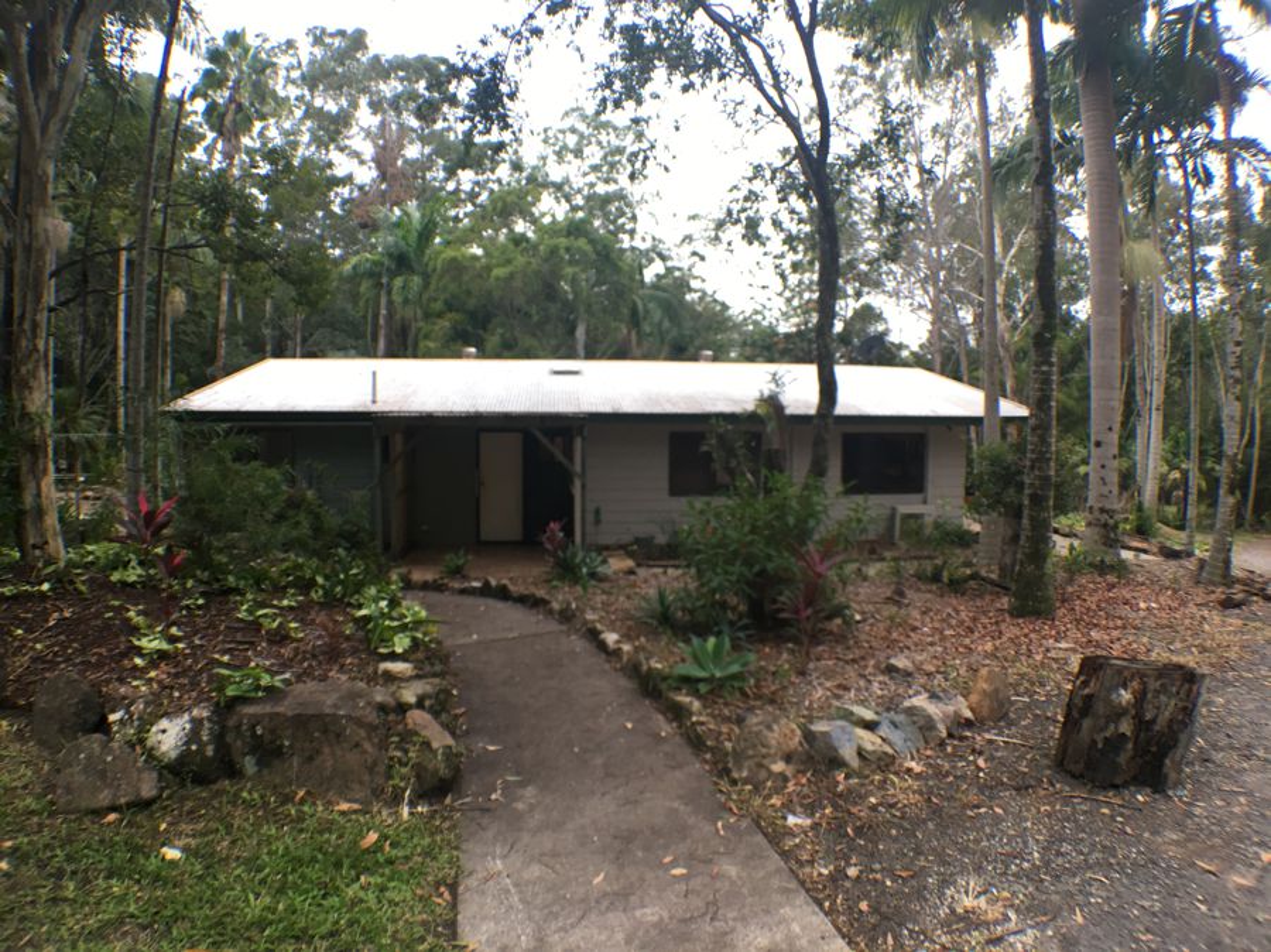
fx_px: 1064
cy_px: 476
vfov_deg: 48.2
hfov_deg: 61.7
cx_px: 636
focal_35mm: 29
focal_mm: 4.15
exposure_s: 1/33
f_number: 2.2
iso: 25
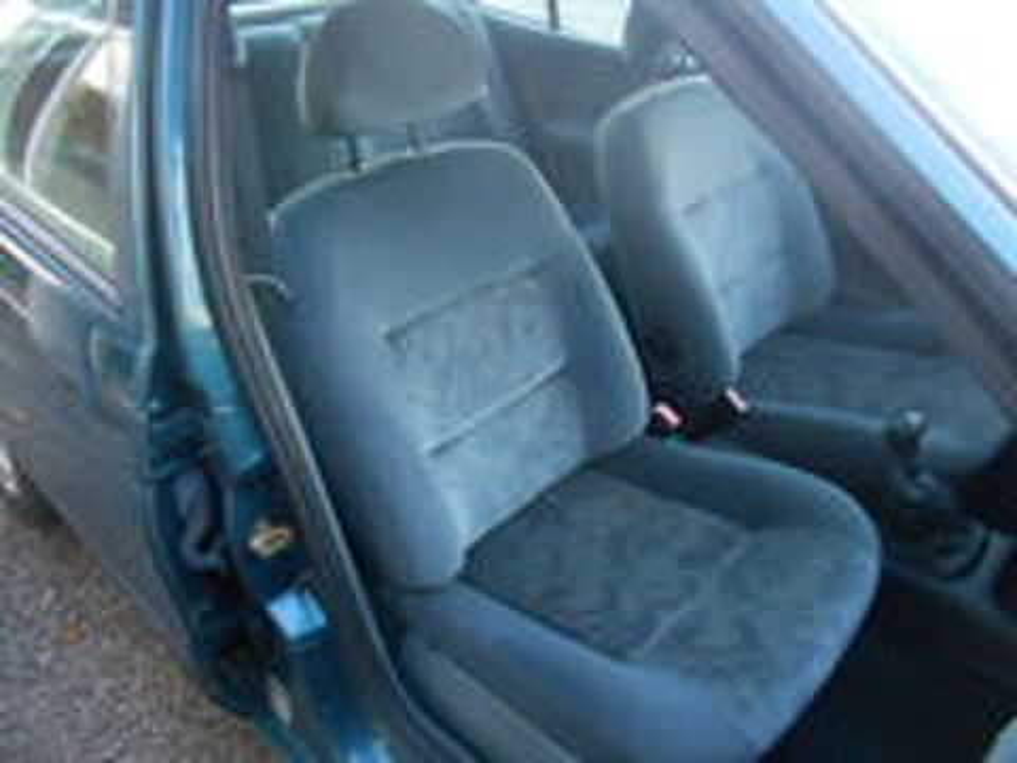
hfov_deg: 67.3
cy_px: 382
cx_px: 508
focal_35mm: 26
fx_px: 764
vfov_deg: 53.1
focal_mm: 4.6
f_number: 3.2
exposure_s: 1/30
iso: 280
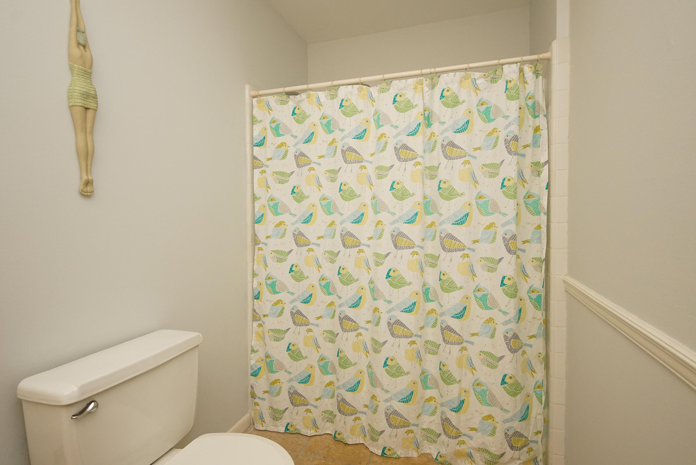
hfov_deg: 90.0
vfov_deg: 67.4
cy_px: 232
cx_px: 348
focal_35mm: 18
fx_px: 348
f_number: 4.5
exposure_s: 1/160
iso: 1600
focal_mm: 12
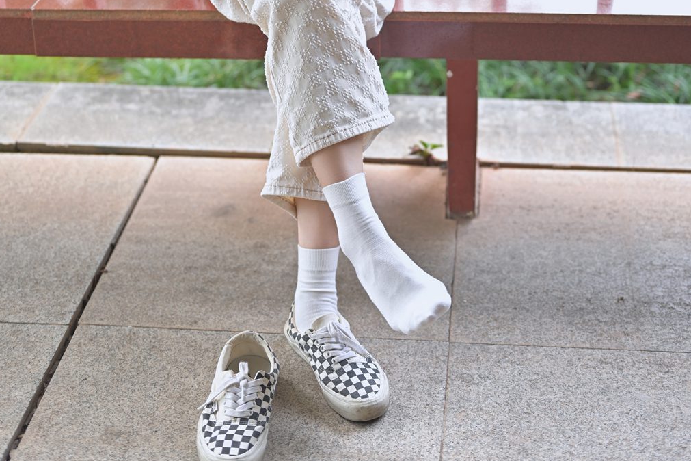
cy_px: -47
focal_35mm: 76
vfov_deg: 17.3
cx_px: 345
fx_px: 1459
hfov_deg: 26.7
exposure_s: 1/100
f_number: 2.2
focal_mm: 50
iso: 360
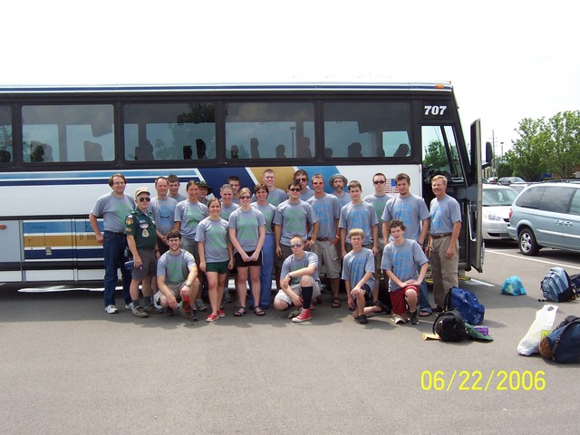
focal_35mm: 36
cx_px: 290
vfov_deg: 39.7
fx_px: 603
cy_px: 218
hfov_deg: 51.4
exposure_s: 1/500
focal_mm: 5.6
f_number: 4
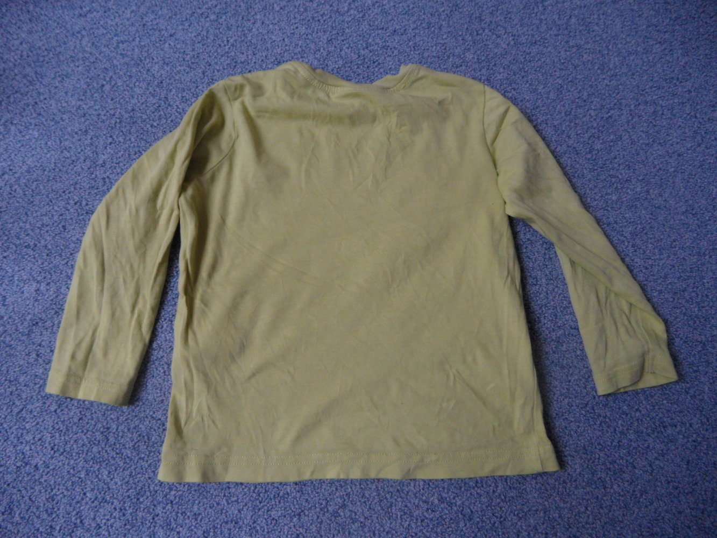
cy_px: 269
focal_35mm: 24
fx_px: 497
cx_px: 358
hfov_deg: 71.6
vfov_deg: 56.8
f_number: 2.9
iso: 160
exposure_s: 1/30
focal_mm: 4.1
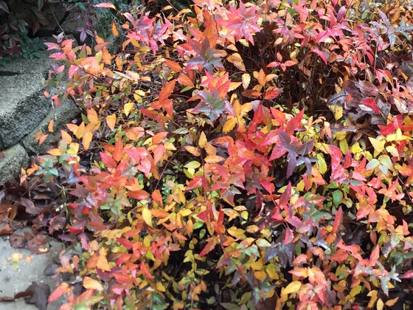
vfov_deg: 27.5
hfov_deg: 35.3
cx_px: 314
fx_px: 632
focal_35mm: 53
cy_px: 136
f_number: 2.2
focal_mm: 4.15
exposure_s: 1/30
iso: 64
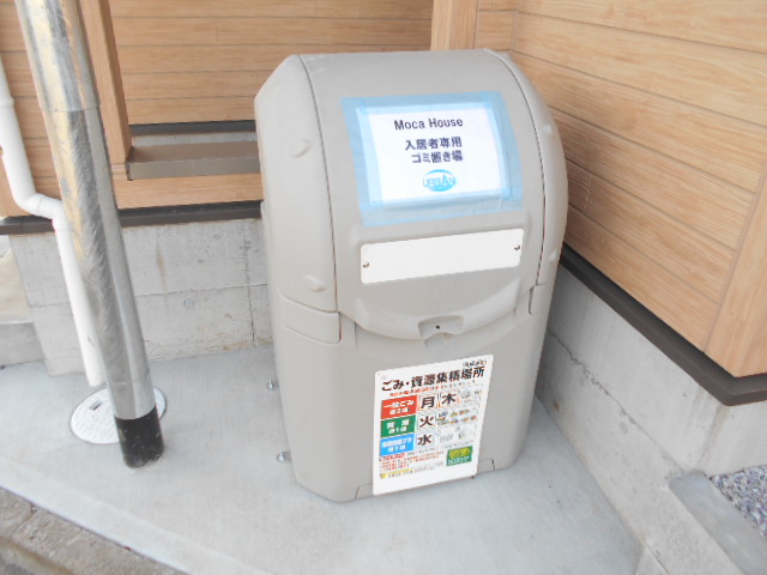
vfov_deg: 53.1
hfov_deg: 67.3
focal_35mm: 26
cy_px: 288
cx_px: 384
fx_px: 576
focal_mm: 4.6
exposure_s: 1/100
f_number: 3.2
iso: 80
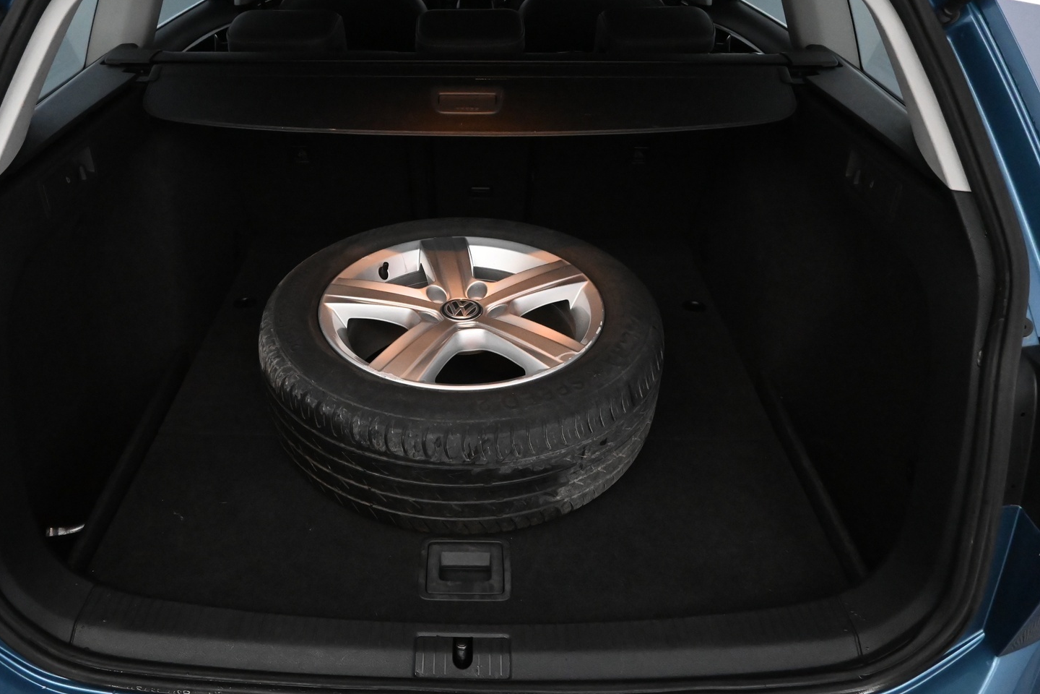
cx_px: 461
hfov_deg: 67.2
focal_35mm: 27
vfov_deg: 47.9
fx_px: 780
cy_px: 314
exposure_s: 1/160
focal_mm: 16
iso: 6400
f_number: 5.6
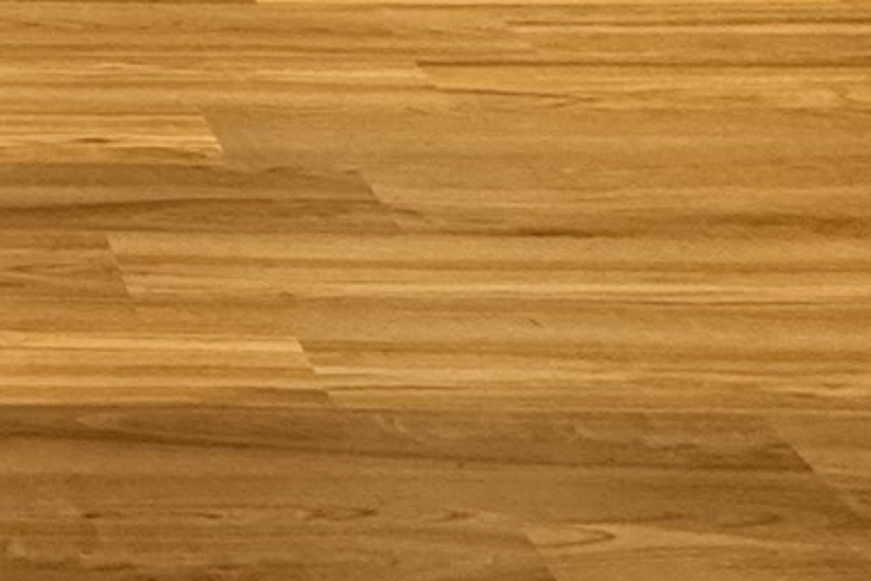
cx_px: -311
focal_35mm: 74
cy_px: -734
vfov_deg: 14.0
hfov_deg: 23.6
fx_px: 1791
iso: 320
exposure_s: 1/60
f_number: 2.2
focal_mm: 2.22
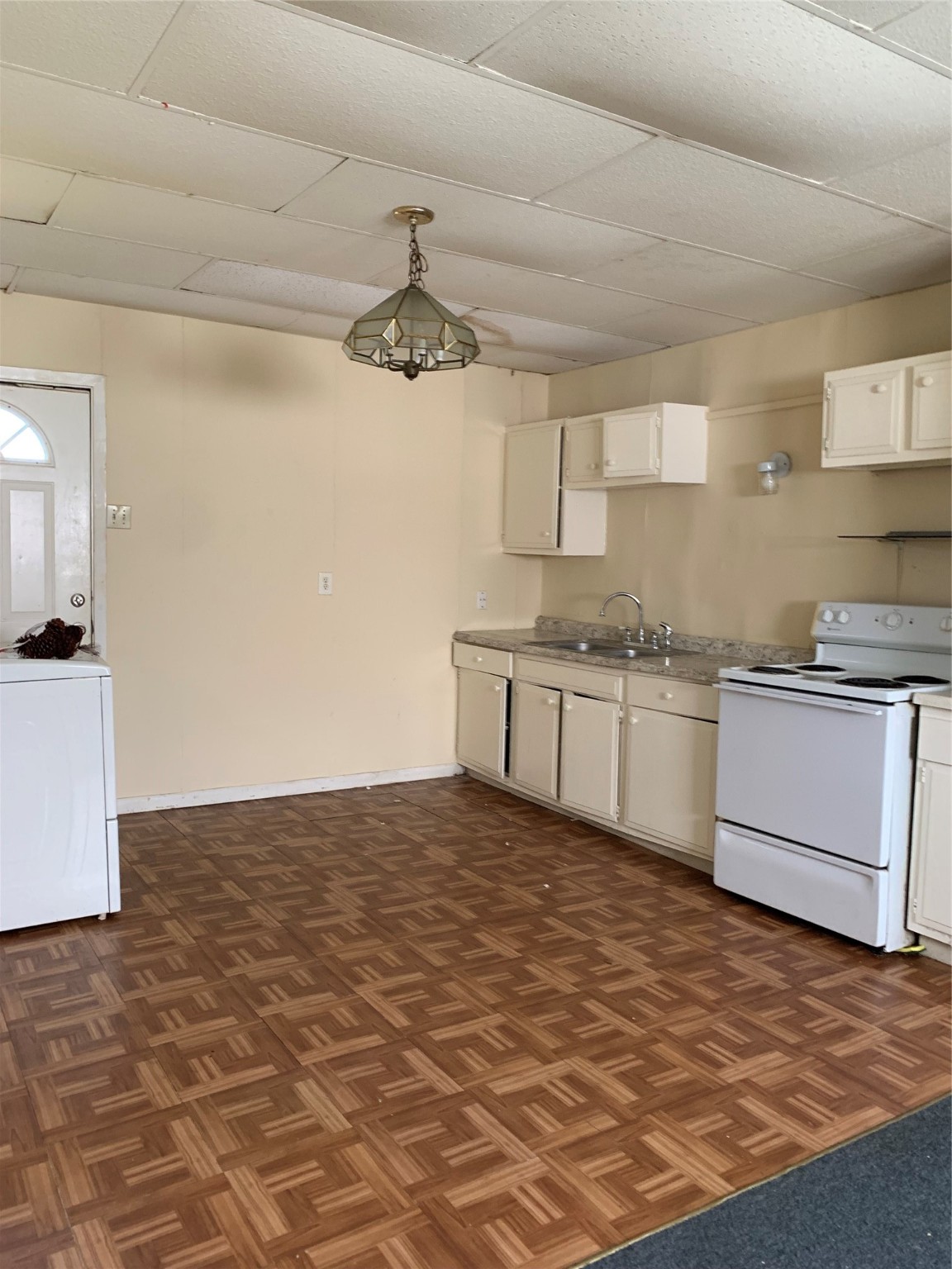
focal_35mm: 26
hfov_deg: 53.1
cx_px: 476
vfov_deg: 67.3
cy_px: 634
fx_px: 953
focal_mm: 4.25
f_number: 1.8
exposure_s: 1/60
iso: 160
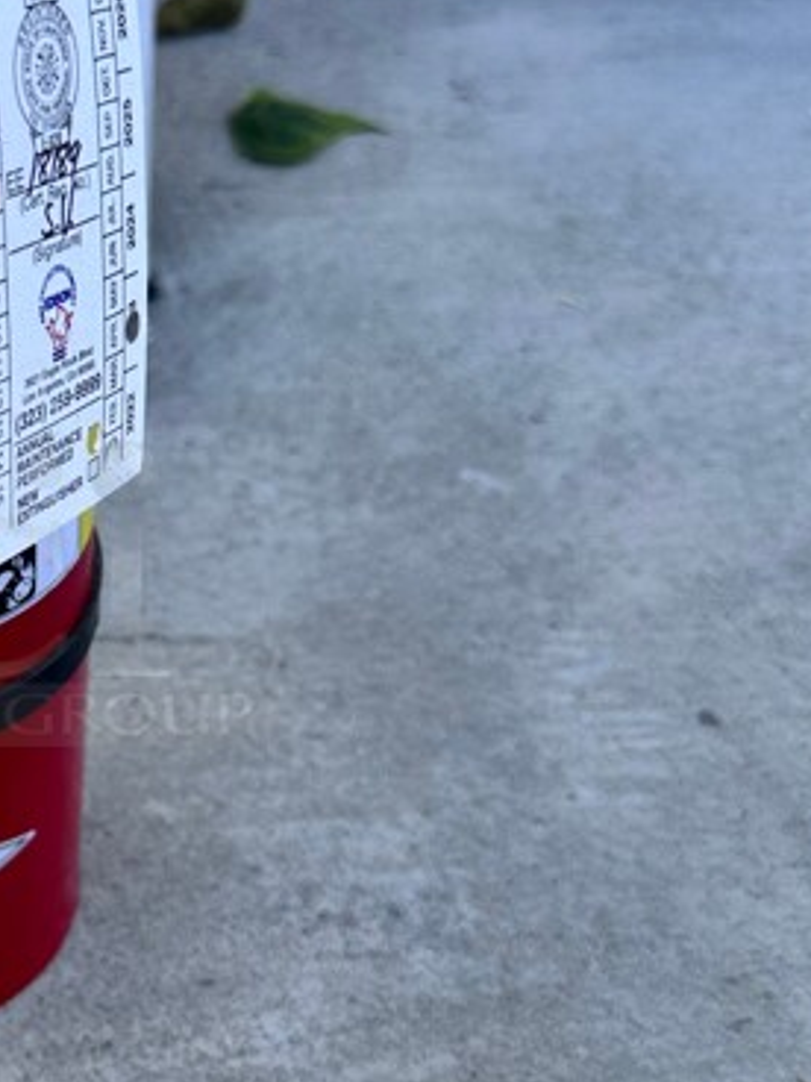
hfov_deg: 25.8
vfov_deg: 36.1
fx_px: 1656
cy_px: 592
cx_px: -47
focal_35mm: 53
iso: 80
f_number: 1.78
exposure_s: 1/646
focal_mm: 6.86
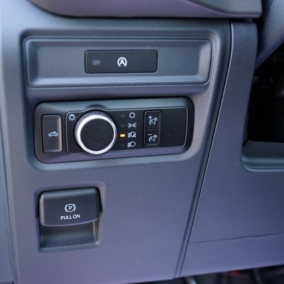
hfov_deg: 40.8
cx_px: 117
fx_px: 381
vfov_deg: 40.9
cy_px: 142
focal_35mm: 41
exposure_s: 1/60
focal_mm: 32
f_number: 4
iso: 1250
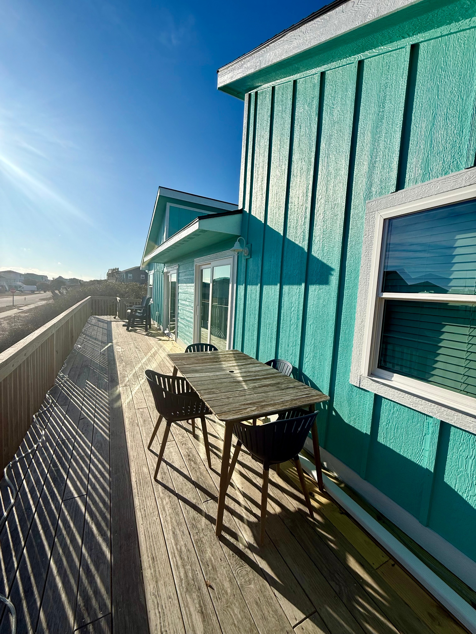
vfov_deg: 102.1
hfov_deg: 85.7
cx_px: 238
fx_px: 257
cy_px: 317
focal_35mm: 14
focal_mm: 2.22
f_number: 2.2
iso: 50
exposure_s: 1/4425
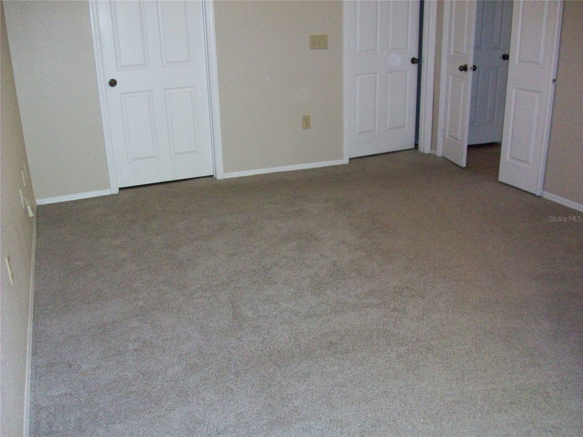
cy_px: 218
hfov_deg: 54.0
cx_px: 292
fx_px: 573
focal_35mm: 34
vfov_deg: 41.8
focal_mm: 5.7
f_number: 2.8
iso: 320
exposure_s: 1/60
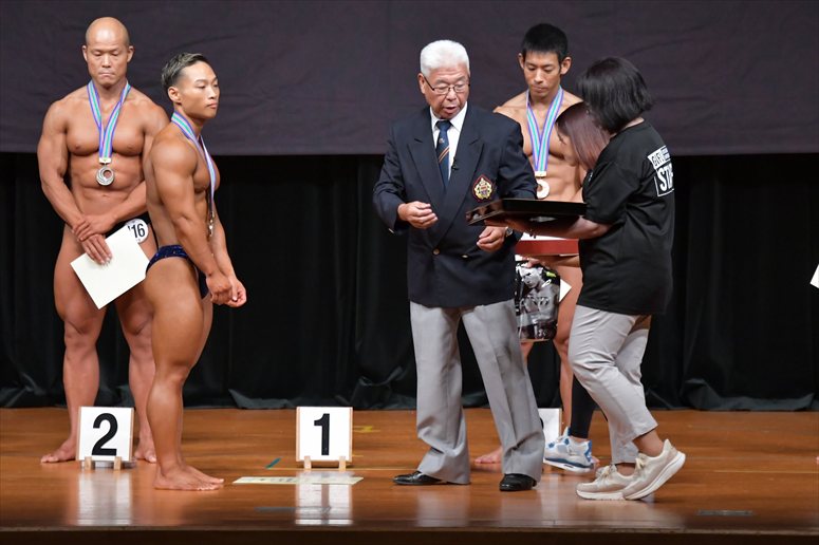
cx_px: 410
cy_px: 272
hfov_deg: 7.6
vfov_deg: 5.1
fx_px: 6140
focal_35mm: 270
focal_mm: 180
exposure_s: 1/400
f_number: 5.6
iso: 5000
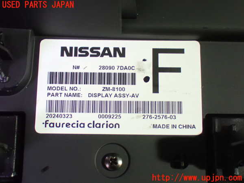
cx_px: 122
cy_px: 92
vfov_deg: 21.9
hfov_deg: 29.0
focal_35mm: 67
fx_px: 472
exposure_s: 1/30
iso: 1600
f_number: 3.8
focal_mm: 11.88
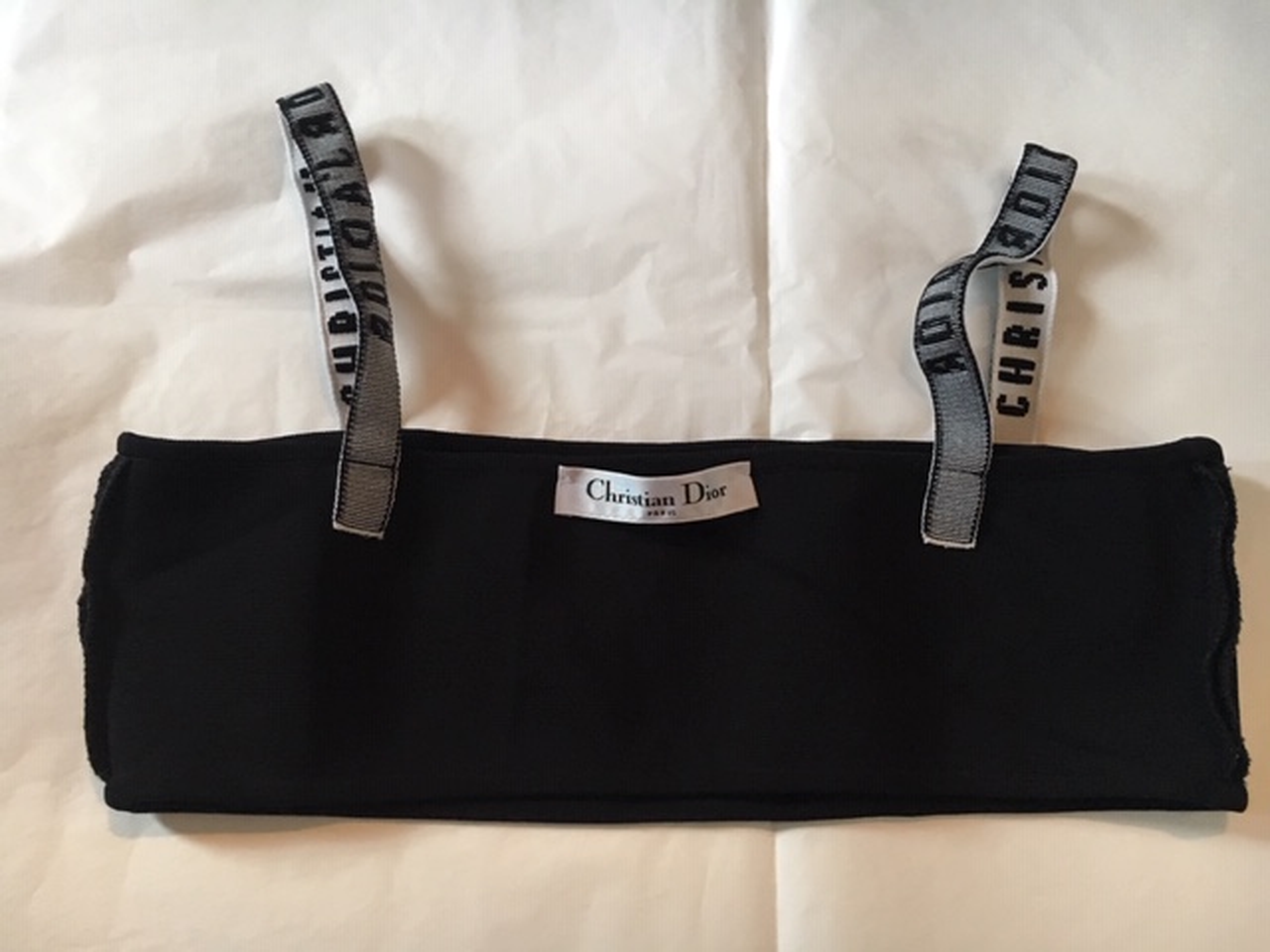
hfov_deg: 61.7
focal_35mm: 29
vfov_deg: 48.2
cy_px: 476
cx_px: 635
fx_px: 1064
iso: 200
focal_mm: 4.15
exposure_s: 1/17
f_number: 2.2
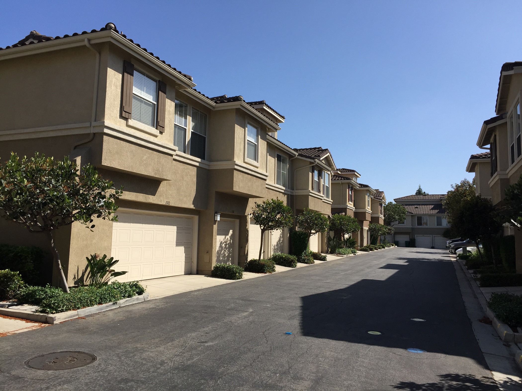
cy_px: 196
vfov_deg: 48.2
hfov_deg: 61.7
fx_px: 437
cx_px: 261
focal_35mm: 29
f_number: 2.2
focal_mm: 4.15
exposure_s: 1/2198
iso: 32
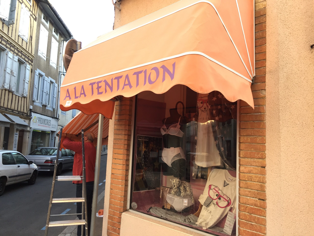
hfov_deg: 61.7
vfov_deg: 48.2
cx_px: 157
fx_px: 263
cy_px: 118
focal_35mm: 29
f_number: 2.2
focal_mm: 4.15
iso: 50
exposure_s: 1/100
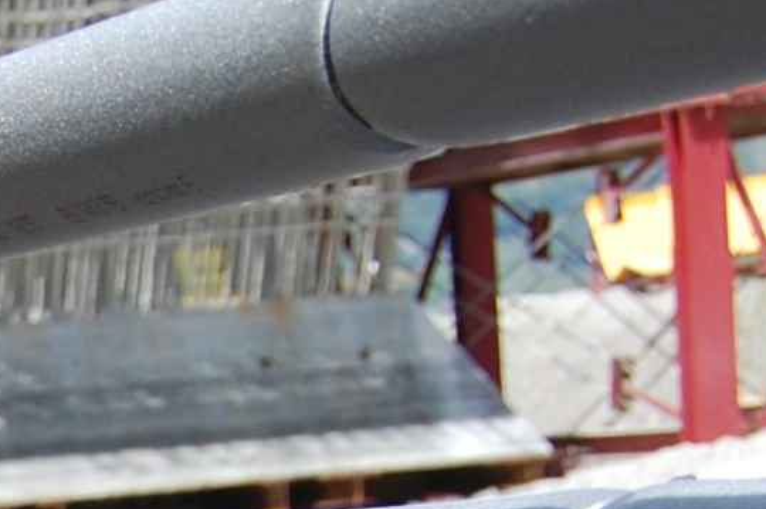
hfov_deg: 8.1
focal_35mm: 234
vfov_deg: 5.7
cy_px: 1141
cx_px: -1077
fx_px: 4974
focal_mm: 28
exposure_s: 1/250
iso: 200
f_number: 8
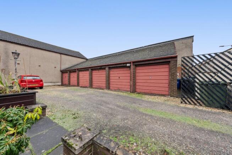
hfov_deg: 112.6
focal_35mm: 12
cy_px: 78
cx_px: 116
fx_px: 77
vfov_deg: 90.1
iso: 320
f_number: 9
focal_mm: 12
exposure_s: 1/8
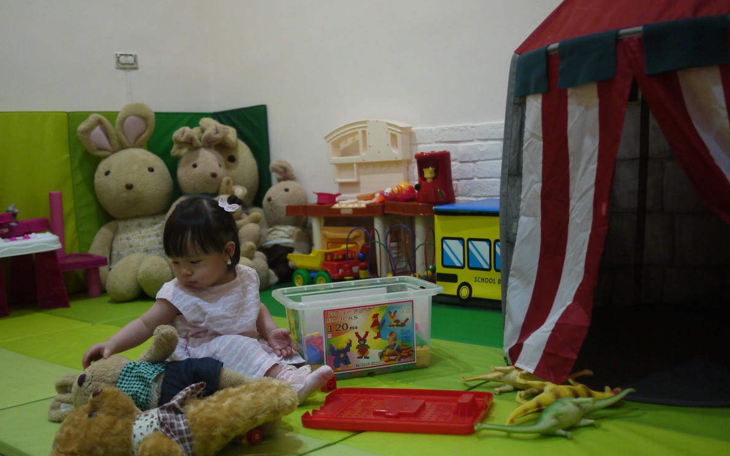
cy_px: 243
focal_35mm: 43
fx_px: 856
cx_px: 368
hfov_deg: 46.2
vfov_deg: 29.9
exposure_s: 1/60
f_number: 1.7
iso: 640
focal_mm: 20
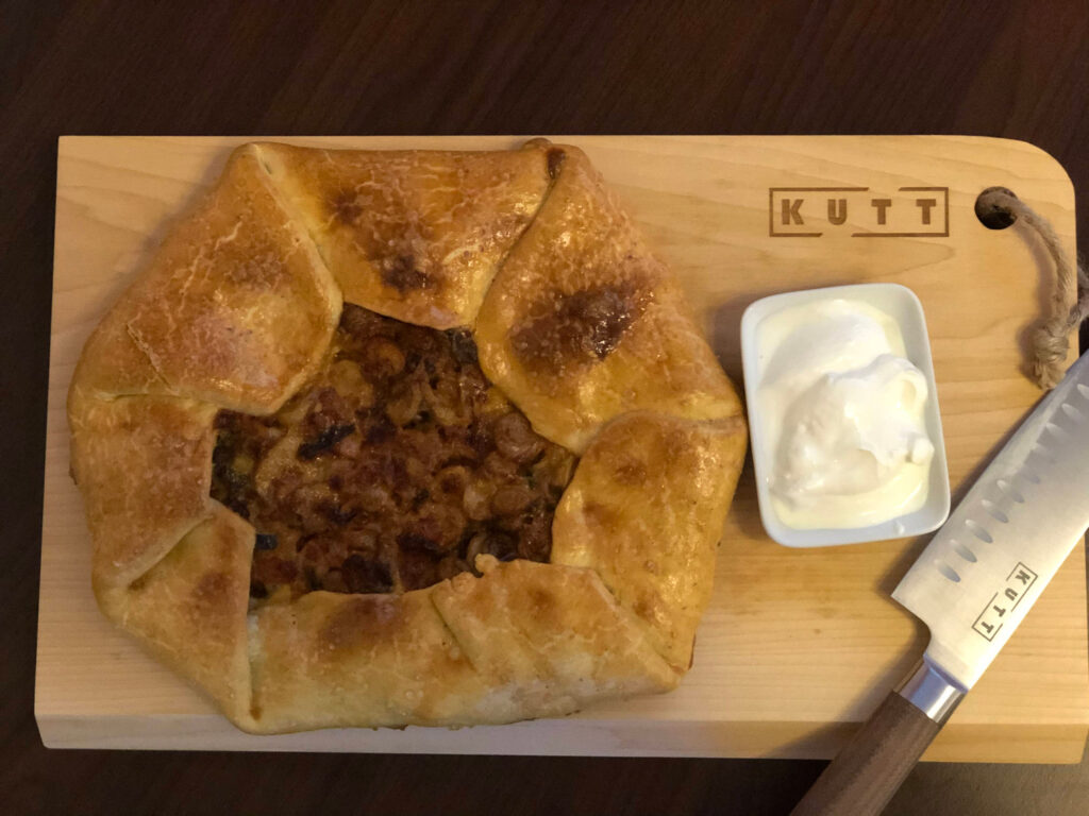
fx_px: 1793
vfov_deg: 25.7
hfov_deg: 33.8
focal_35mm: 57
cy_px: 408
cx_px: 544
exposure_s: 1/33
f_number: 2.8
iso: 1250
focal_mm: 6.6
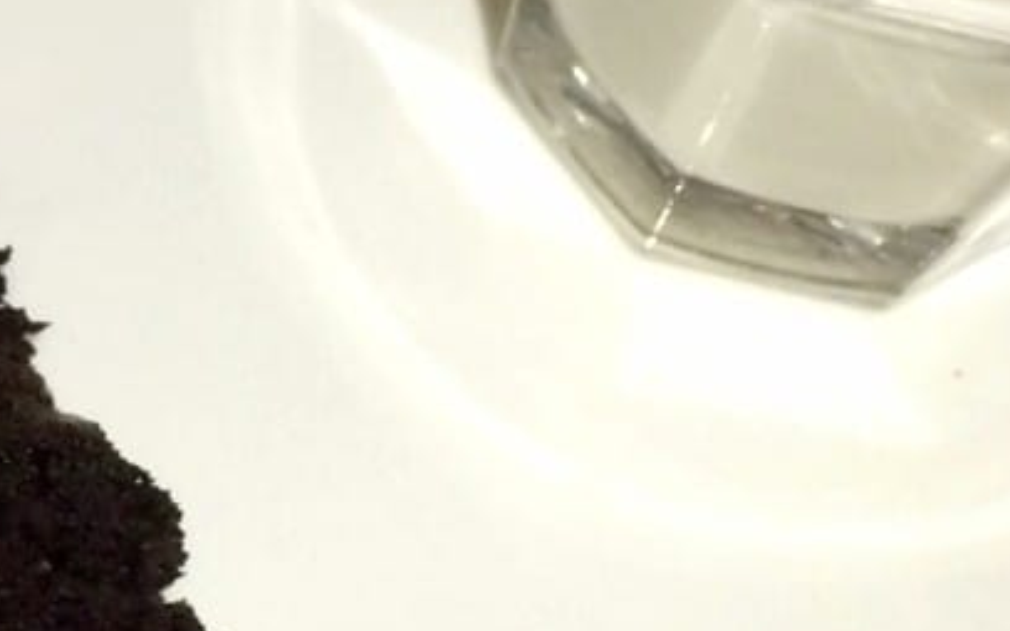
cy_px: 429
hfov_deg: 17.1
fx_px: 3221
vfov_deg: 11.2
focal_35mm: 117
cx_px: -163
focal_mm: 4.12
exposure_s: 1/30
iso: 250
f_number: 2.2
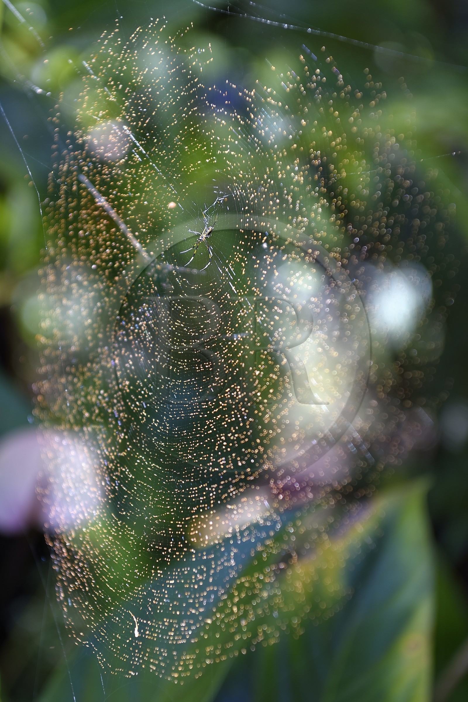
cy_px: 351
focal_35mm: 70
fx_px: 1365
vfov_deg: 28.8
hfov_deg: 19.5
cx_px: 234
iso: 200
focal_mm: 70
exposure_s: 1/160
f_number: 4.5
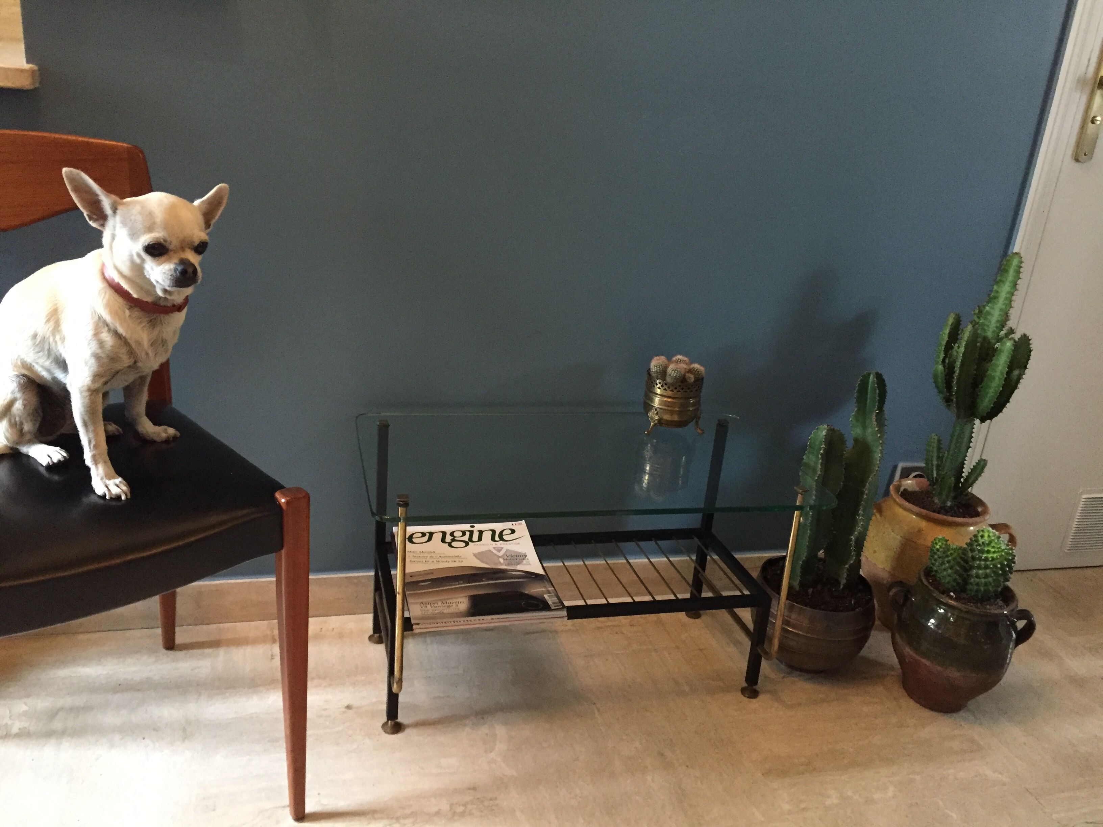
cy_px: 414
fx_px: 924
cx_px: 552
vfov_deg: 48.2
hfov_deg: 61.7
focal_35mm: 29
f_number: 2.2
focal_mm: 4.15
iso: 250
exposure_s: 1/25
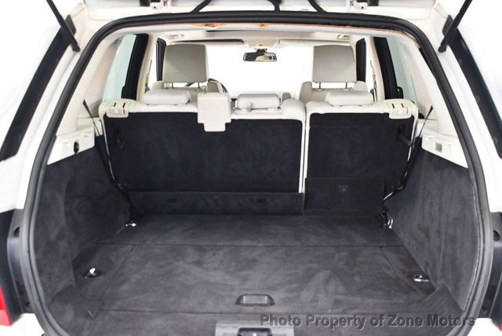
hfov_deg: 53.1
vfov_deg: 36.9
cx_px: 251
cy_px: 168
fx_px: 502
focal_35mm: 36
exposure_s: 1/60
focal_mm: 18
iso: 3200
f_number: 3.5
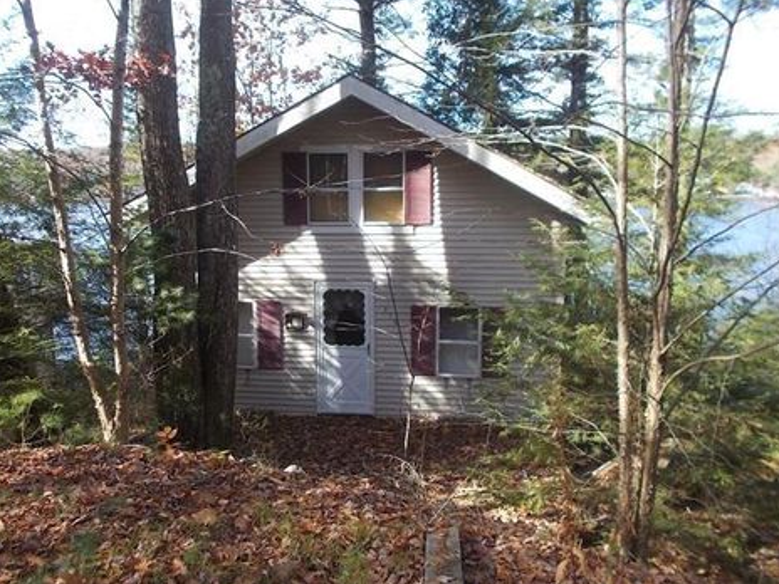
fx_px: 630
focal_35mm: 28
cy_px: 274
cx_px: 376
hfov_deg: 63.4
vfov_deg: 49.7
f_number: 3.2
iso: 80
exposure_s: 1/160
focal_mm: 4.6
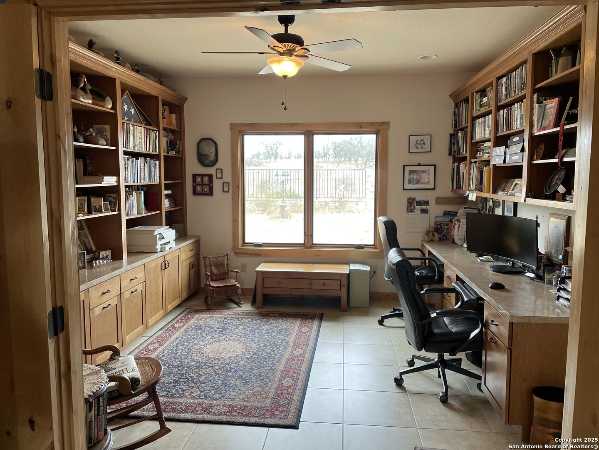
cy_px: 225
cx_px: 300
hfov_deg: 67.3
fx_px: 450
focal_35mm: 26
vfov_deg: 53.1
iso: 125
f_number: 1.6
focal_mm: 4.2
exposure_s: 1/120
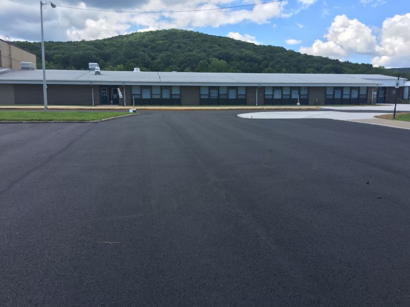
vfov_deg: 48.2
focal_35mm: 29
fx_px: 343
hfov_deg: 61.7
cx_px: 205
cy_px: 154
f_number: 2.2
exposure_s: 1/827
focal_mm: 4.15
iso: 25
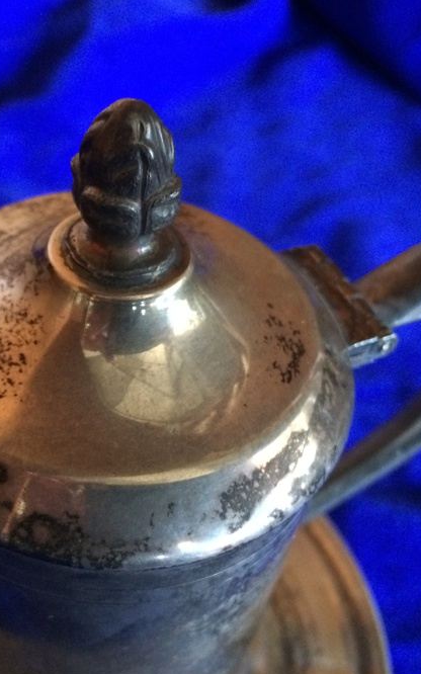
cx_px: 107
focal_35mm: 43
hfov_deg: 29.4
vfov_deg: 46.2
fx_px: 790
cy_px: 341
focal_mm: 4.12
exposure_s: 1/15
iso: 500
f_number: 2.2
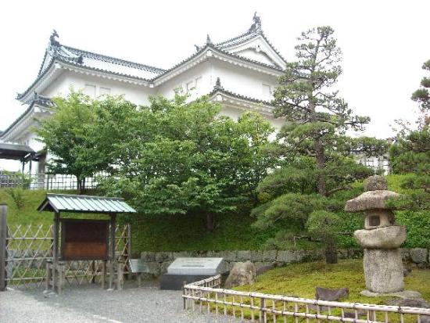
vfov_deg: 40.7
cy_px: 162
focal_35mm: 35
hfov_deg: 52.6
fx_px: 435
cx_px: 215
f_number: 2.8
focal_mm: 5.7
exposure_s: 1/192
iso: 64
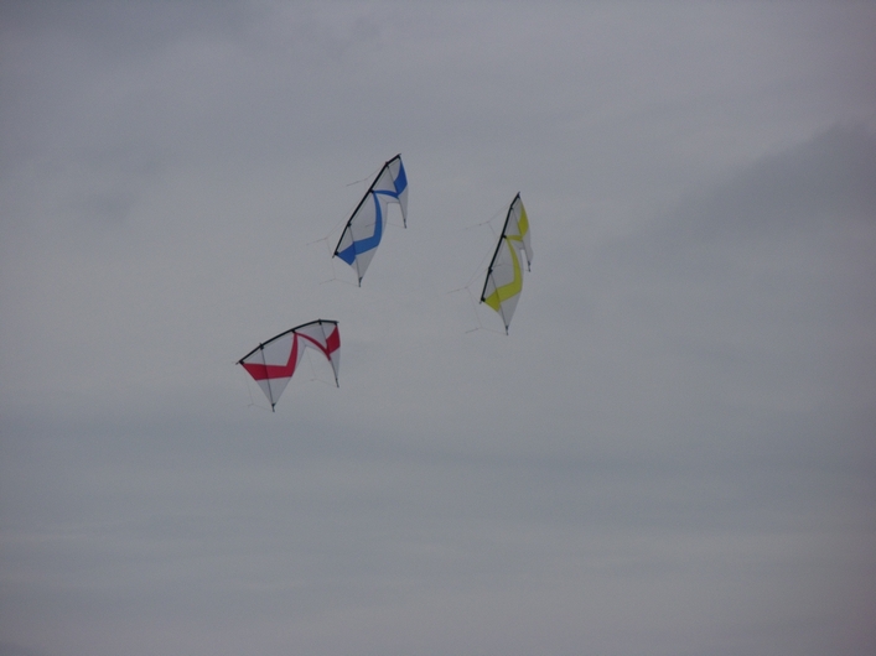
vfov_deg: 6.8
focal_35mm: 217
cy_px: 328
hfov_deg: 9.1
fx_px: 5491
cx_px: 438
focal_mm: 39.2
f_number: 5.5
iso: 80
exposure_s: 1/939
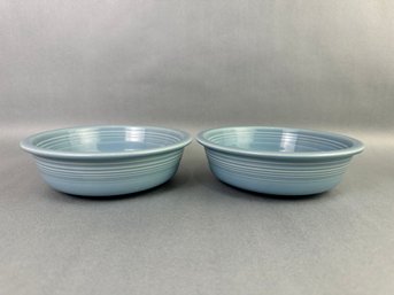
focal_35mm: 24
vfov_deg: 56.8
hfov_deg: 71.6
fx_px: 273
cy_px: 148
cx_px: 197
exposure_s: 1/186
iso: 64
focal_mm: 6.76
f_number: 1.78
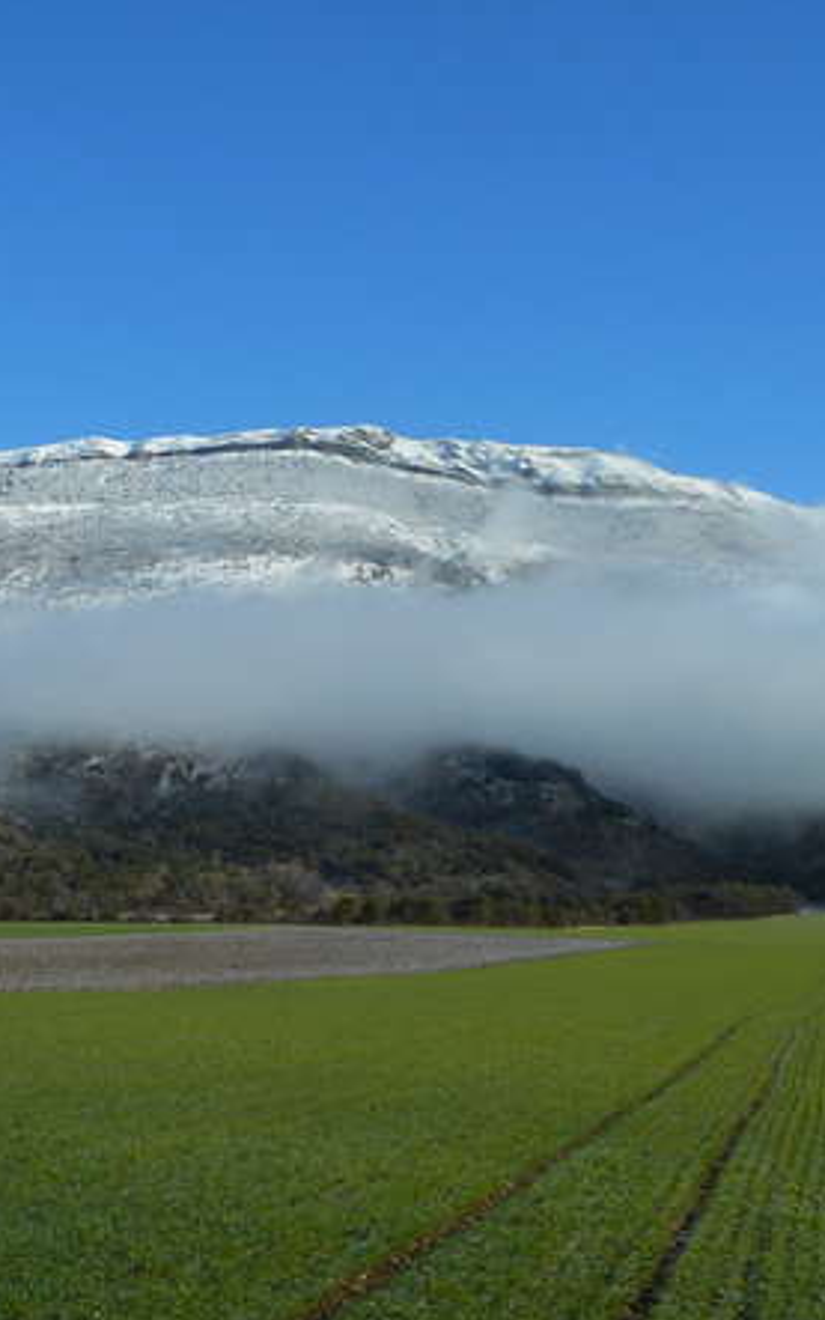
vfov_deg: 36.3
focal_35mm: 56
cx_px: 21
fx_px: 2014
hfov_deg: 22.4
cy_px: 661
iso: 80
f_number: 4.5
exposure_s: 1/640
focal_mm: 6.9
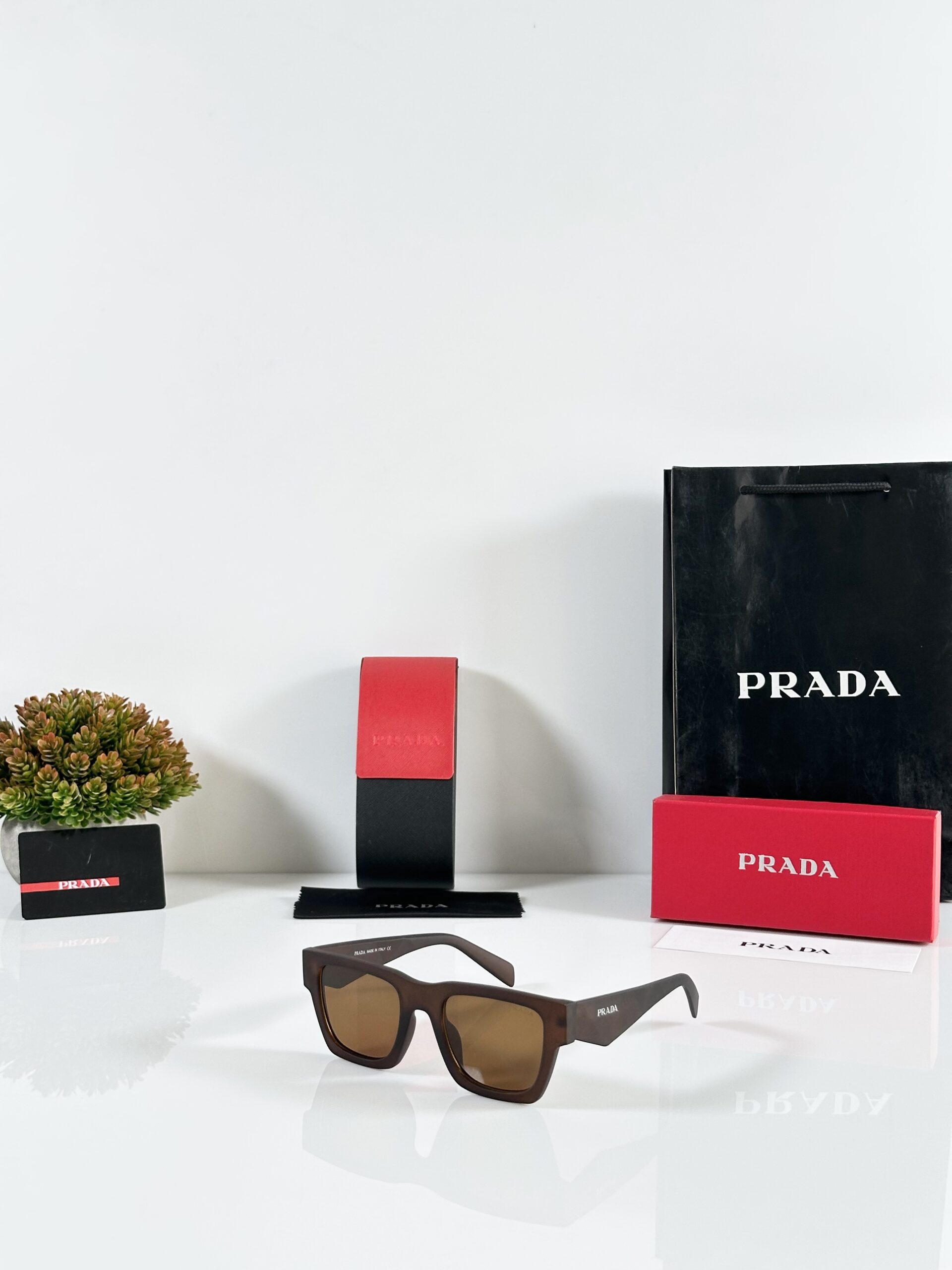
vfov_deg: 39.7
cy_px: 635
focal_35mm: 48
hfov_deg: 30.3
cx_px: 476
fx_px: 1760
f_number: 1.78
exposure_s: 1/118
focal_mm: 6.86
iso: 80
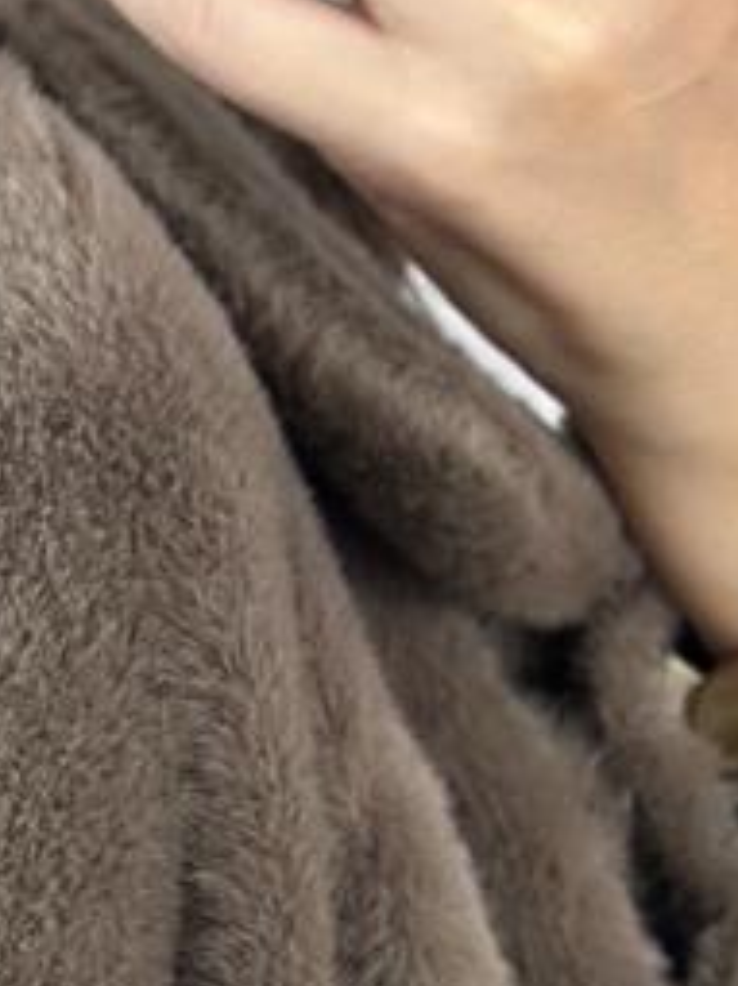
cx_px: 39
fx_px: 8563
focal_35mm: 301
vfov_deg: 6.3
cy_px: 2374
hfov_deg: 4.9
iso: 80
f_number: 1.78
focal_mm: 6.86
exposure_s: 1/135
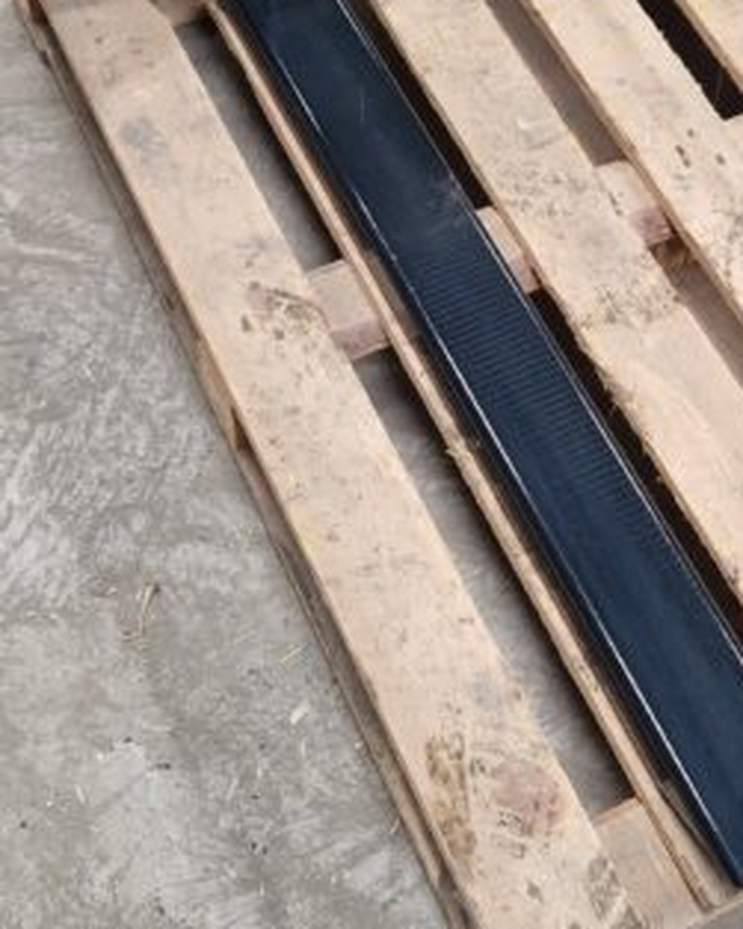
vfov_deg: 30.4
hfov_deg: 24.5
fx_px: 1678
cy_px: 223
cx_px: 616
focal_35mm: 61
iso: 200
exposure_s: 1/180
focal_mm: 5.4
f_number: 1.8
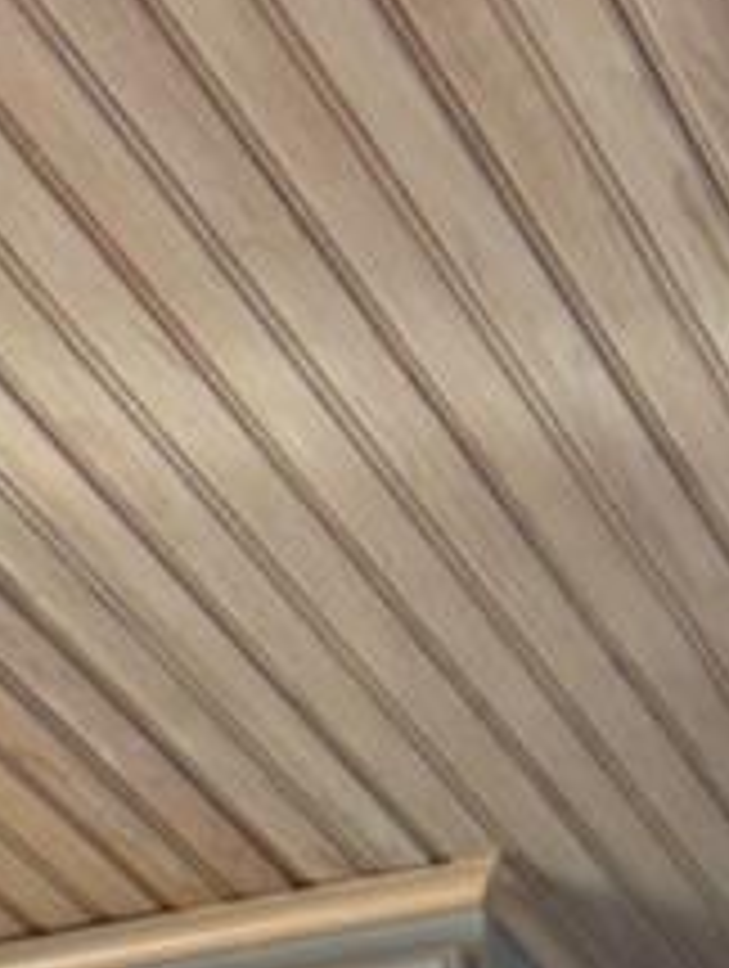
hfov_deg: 8.9
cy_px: 3194
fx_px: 4675
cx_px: 65
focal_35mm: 167
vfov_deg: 8.9
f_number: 1.78
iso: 160
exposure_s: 1/120
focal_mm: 6.76
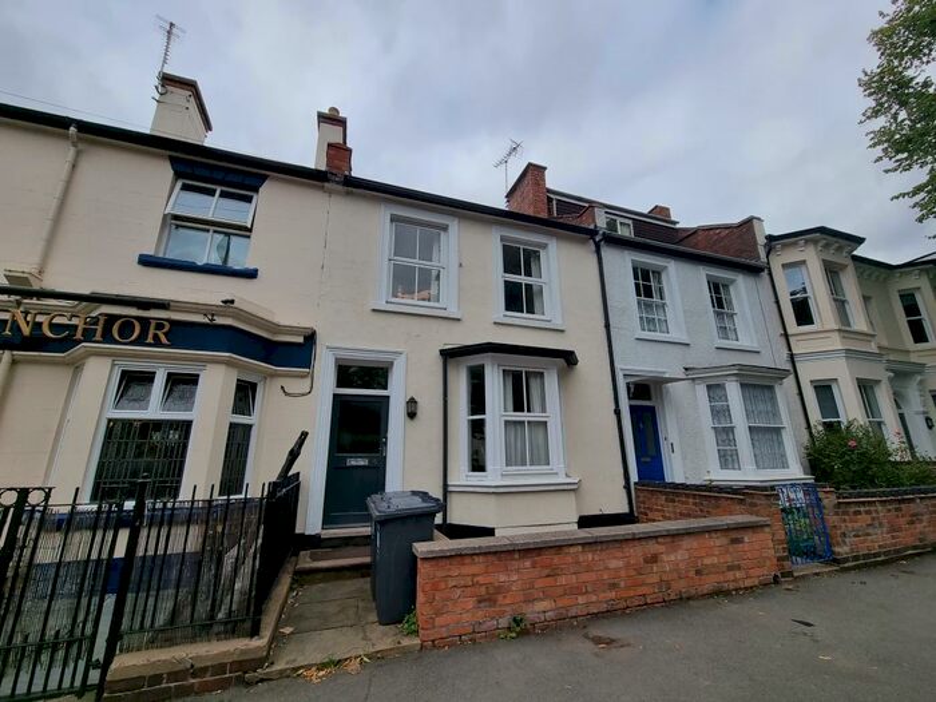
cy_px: 351
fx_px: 352
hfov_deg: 106.2
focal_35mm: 13
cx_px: 468
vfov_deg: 89.9
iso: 50
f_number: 2.2
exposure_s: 1/1188
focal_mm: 2.2
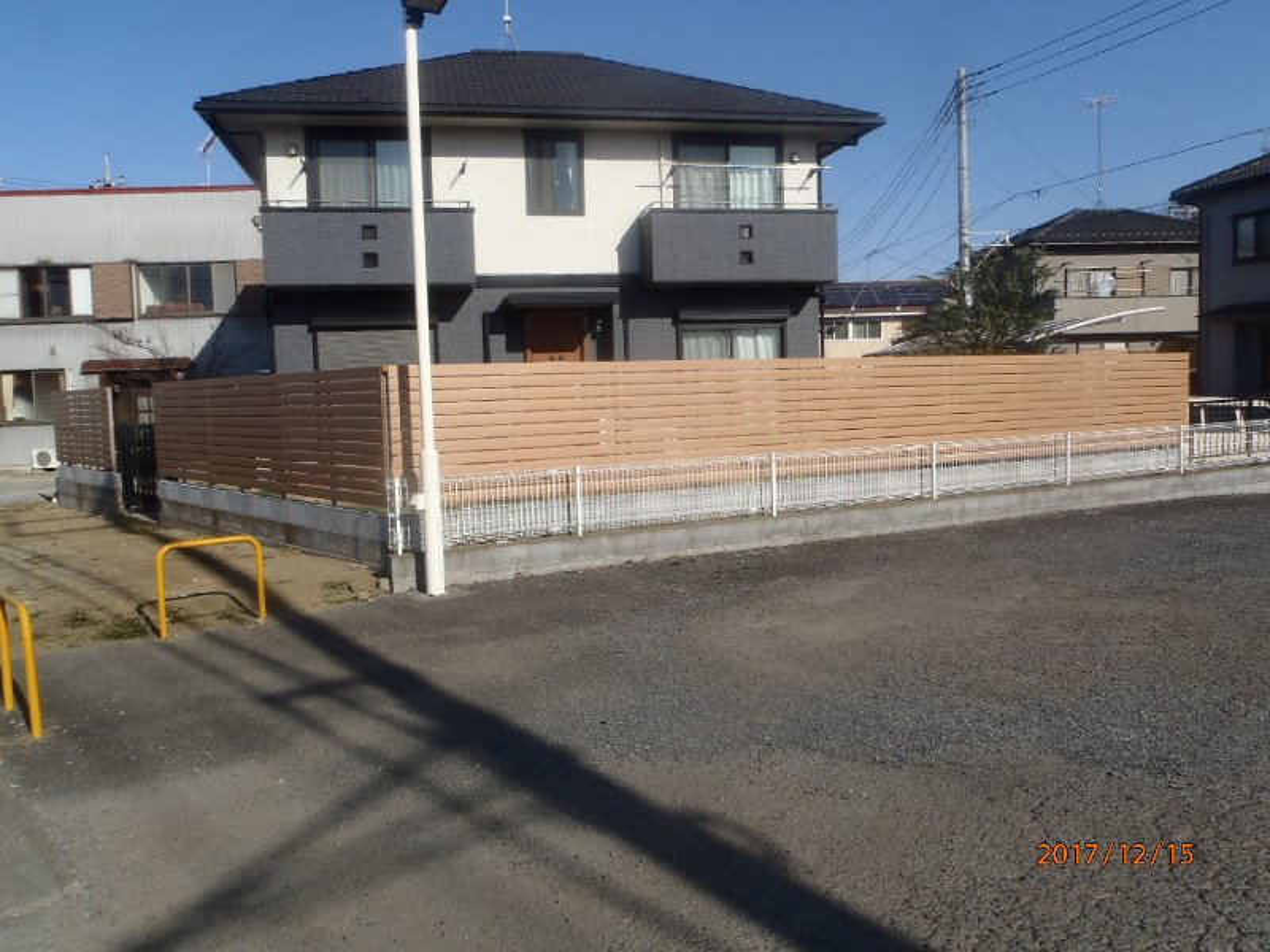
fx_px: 1027
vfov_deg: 49.7
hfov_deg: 63.4
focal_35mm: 28
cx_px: 635
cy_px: 476
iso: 80
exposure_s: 1/500
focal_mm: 5
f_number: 5.6
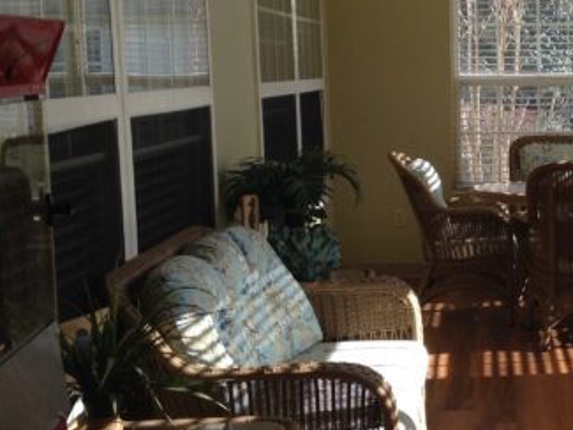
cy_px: 240
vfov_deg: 18.9
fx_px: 1292
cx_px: 569
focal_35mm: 78
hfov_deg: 23.9
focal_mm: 4.12
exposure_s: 1/330
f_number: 2.4
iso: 50
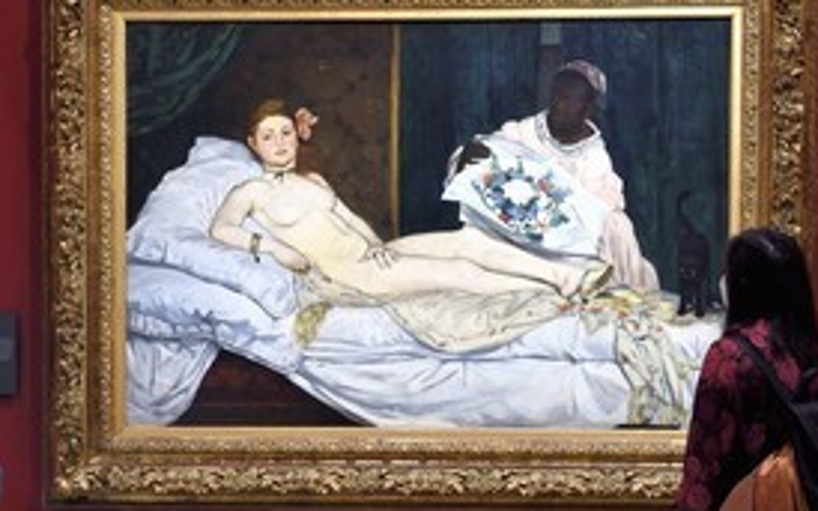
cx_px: 325
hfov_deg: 27.4
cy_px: 275
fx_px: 1671
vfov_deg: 17.4
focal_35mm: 75
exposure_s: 1/25
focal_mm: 48
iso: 1600
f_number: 4.5
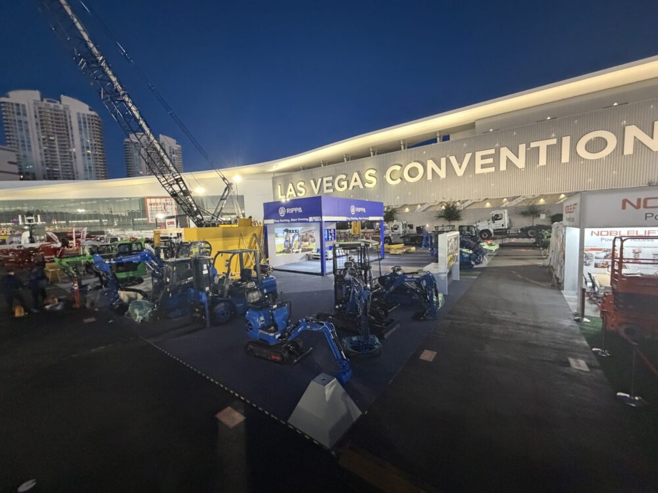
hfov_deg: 102.1
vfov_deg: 85.7
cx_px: 329
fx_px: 266
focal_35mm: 14
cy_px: 246
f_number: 2.2
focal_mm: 2.22
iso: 800
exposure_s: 1/60
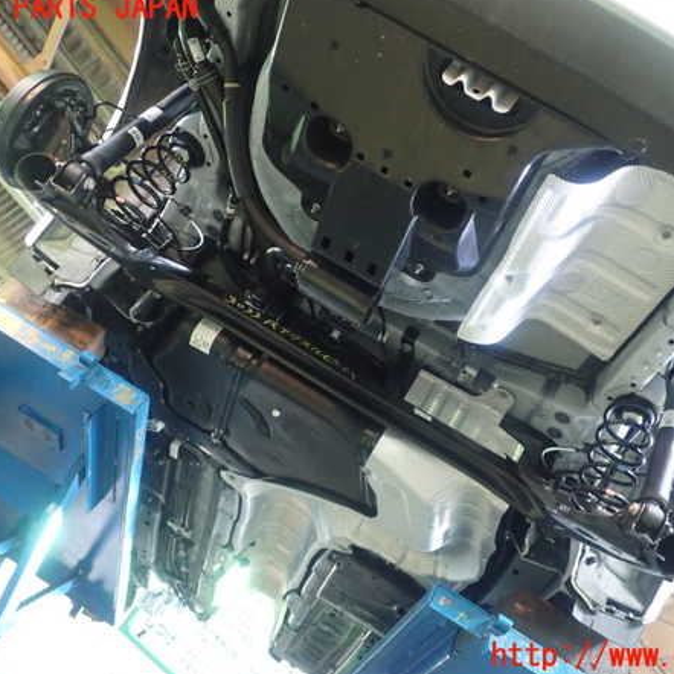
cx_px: 378
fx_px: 793
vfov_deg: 46.0
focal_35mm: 36
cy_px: 332
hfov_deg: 46.0
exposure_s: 1/20
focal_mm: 5.4
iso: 800
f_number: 2.3
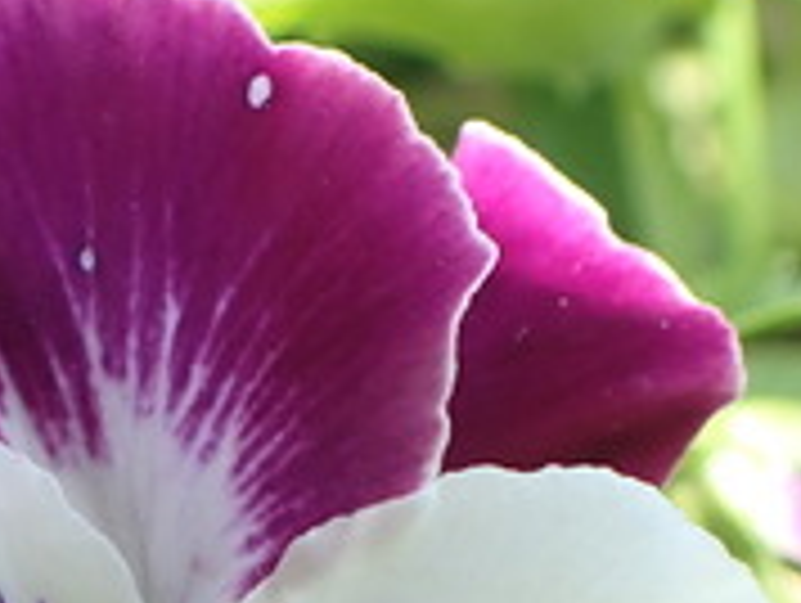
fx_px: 2340
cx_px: 234
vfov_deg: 14.3
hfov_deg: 19.3
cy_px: 693
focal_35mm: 101
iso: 125
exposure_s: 1/125
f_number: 2.3
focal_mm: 5.4
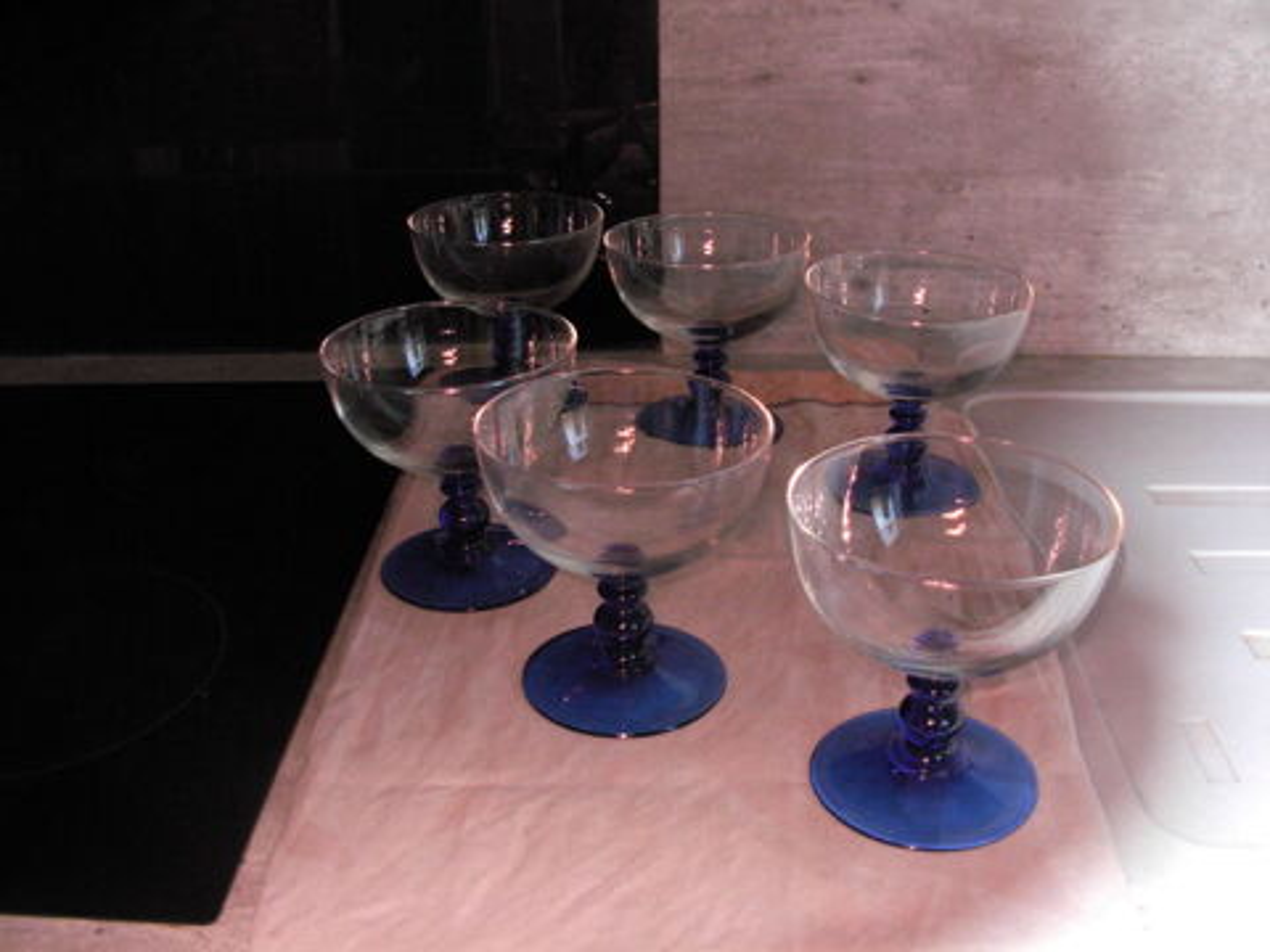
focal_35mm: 38
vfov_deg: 37.7
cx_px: 635
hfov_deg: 49.0
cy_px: 476
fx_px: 1394
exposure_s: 1/161
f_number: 2.9
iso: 400
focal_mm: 6.3
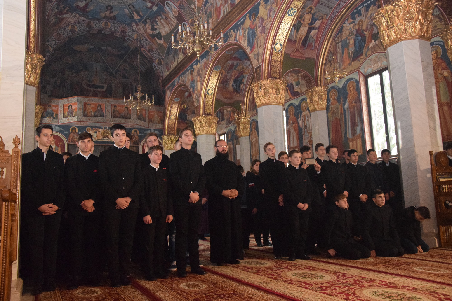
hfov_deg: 59.5
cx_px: 226
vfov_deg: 41.7
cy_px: 150
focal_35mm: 32
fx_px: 395
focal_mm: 21
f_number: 4
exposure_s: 1/60
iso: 6400
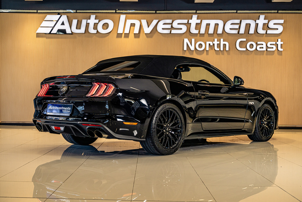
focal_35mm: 50
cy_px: 101
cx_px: 151
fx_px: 419
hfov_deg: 39.6
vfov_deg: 27.0
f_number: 3.5
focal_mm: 50
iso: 250
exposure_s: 1/200
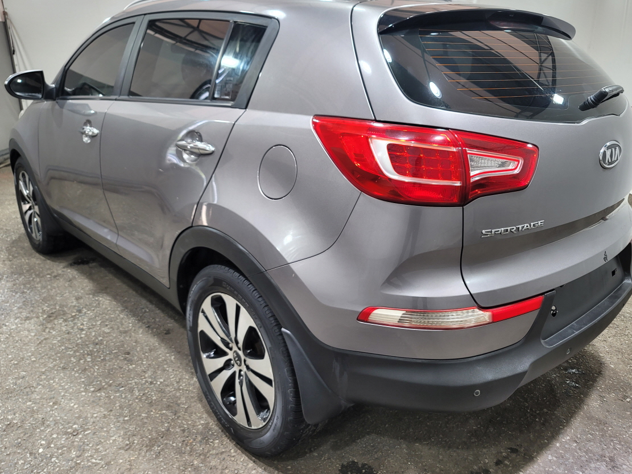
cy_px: 219
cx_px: 328
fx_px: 493
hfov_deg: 65.3
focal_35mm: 27
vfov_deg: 51.3
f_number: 1.8
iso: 100
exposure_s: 1/120
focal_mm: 7
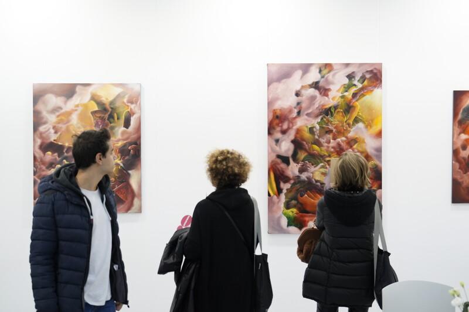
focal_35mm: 50
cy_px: 156
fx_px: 651
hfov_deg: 39.6
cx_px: 234
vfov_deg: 27.0
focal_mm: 50
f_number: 2.8
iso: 800
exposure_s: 1/400
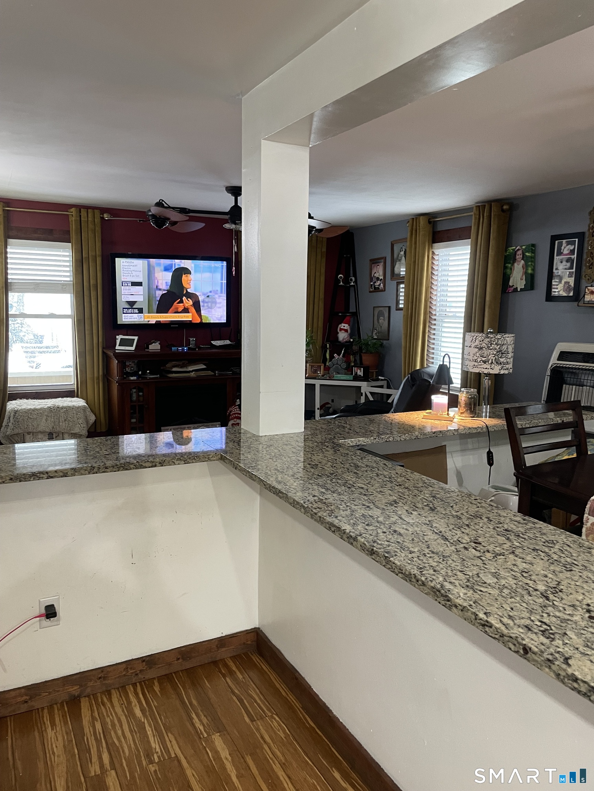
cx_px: 297
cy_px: 396
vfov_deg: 67.3
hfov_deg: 53.1
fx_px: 595
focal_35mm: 26
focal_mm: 4.2
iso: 250
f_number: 1.6
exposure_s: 1/60
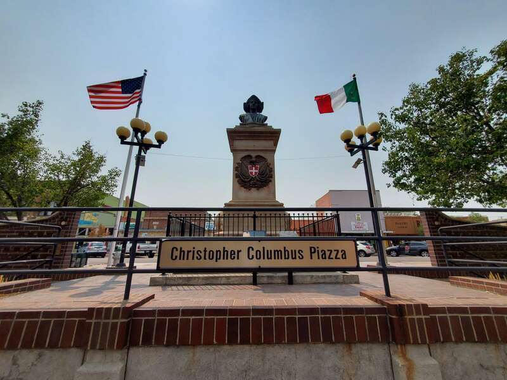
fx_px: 190
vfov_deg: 89.9
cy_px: 190
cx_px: 254
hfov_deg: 106.2
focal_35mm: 13
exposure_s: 1/2985
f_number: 2.2
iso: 50
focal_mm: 1.8
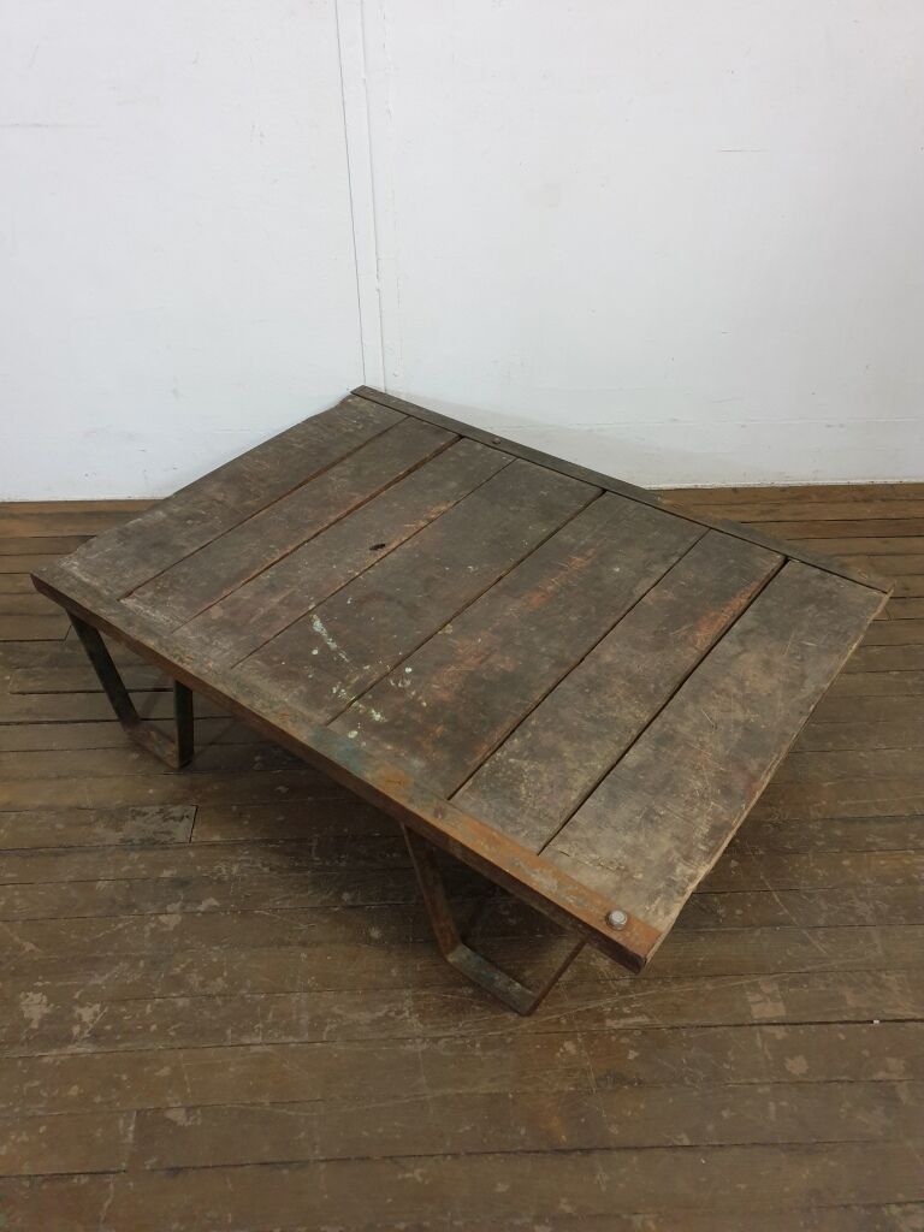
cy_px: 616
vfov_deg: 67.3
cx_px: 462
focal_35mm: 26
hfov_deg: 53.1
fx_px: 925
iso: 320
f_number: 1.5
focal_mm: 4.3
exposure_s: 1/33
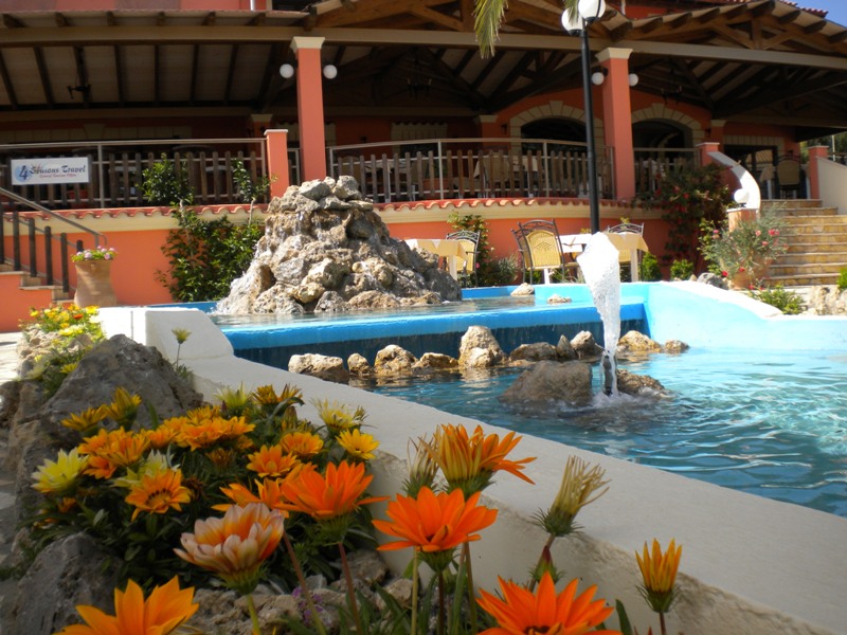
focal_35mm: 35
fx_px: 856
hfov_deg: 52.6
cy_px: 318
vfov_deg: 40.7
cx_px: 424
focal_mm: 6.3
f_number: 4.6
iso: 80
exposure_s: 1/425
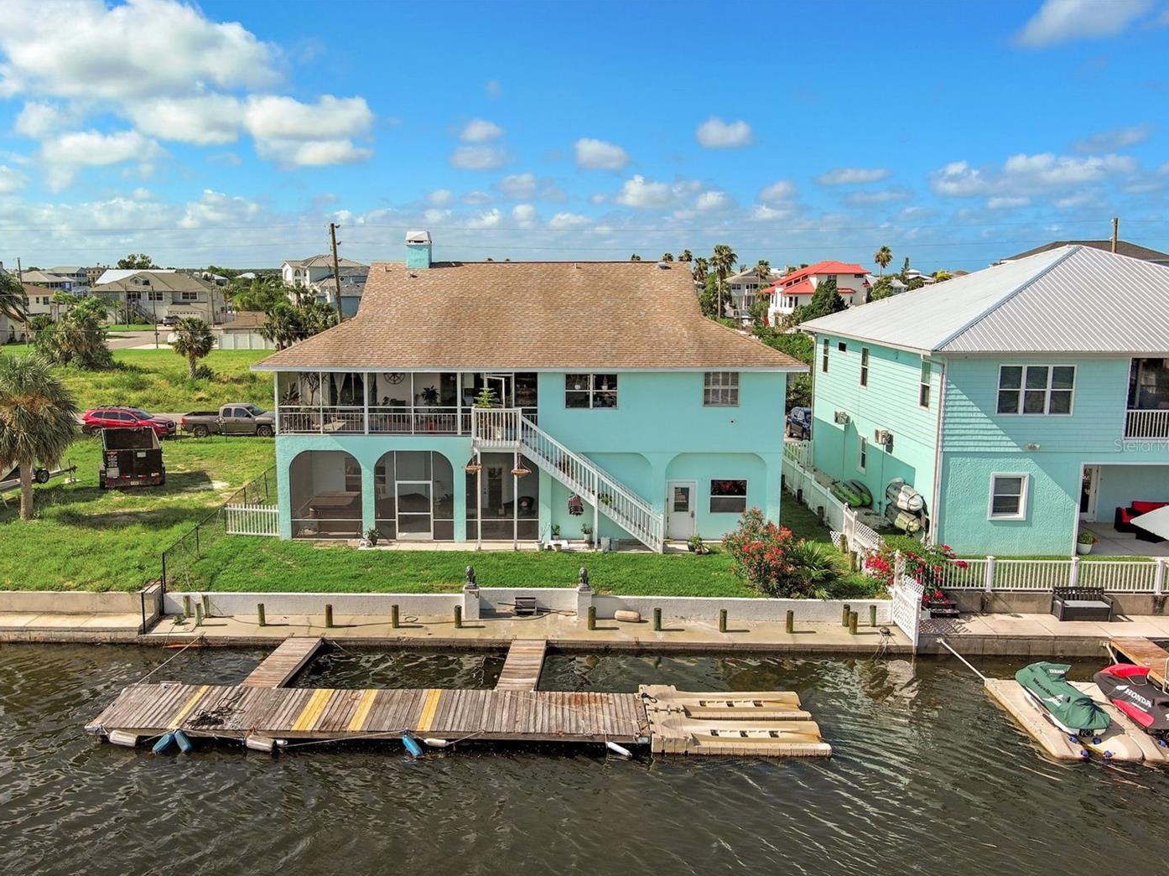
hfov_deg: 56.7
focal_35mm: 32
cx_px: 517
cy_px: 445
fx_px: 1080
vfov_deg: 44.1
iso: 100
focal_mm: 10.57
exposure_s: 1/1400
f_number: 2.8
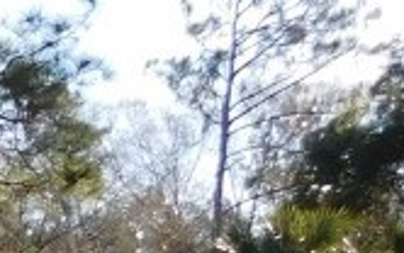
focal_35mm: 150
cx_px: -728
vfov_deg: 8.1
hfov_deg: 10.6
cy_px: 594
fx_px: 1653
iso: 125
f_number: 3
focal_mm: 4
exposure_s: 1/500
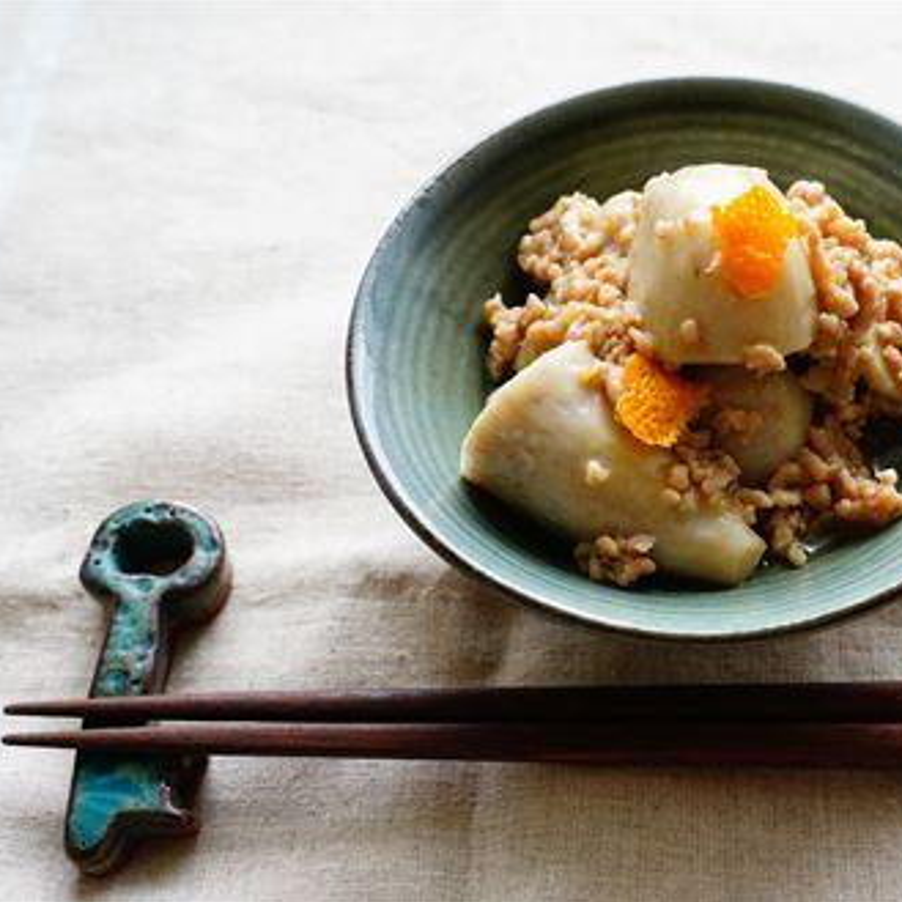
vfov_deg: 34.7
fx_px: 1445
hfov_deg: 34.1
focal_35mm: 49
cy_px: 451
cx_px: 661
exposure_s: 1/40
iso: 2000
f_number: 9
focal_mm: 38
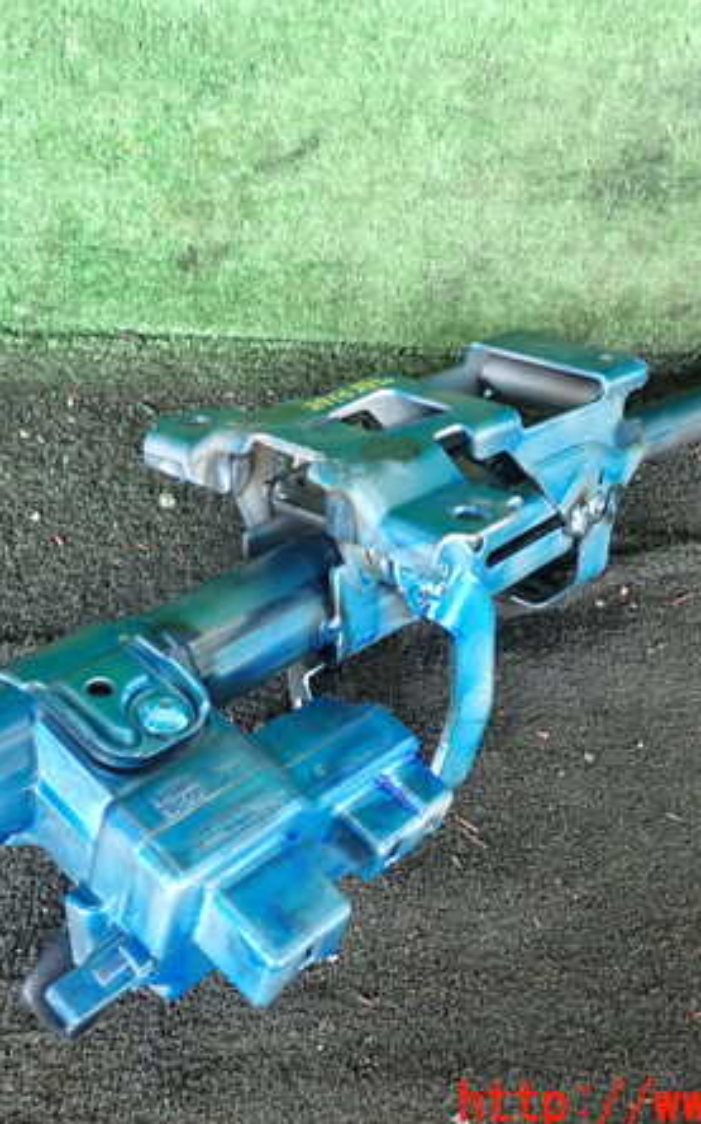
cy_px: 567
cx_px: 271
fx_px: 1316
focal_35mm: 43
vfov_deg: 46.2
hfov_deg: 29.7
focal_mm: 5.4
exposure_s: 1/30
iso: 200
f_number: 2.3
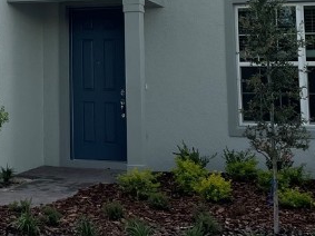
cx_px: -22
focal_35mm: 94
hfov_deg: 20.0
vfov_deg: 15.4
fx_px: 855
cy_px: -12
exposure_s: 1/3509
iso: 50
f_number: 1.6
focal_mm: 4.2
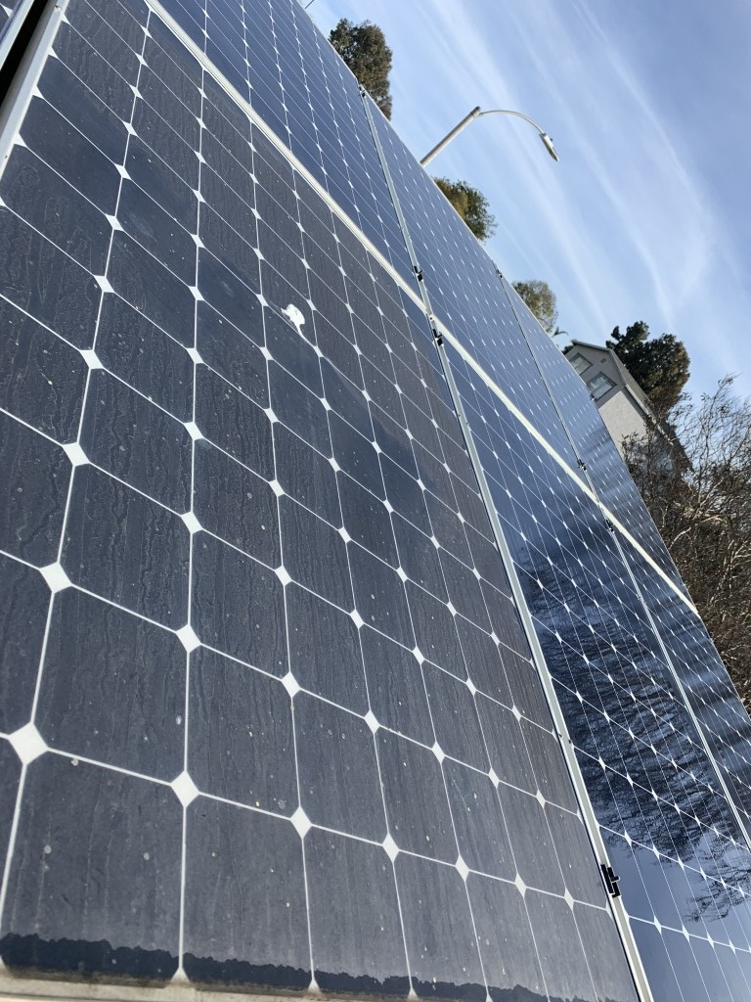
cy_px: 501
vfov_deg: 67.3
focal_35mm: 26
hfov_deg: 53.1
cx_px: 376
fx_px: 752
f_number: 1.8
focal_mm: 4.25
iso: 25
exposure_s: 1/1585
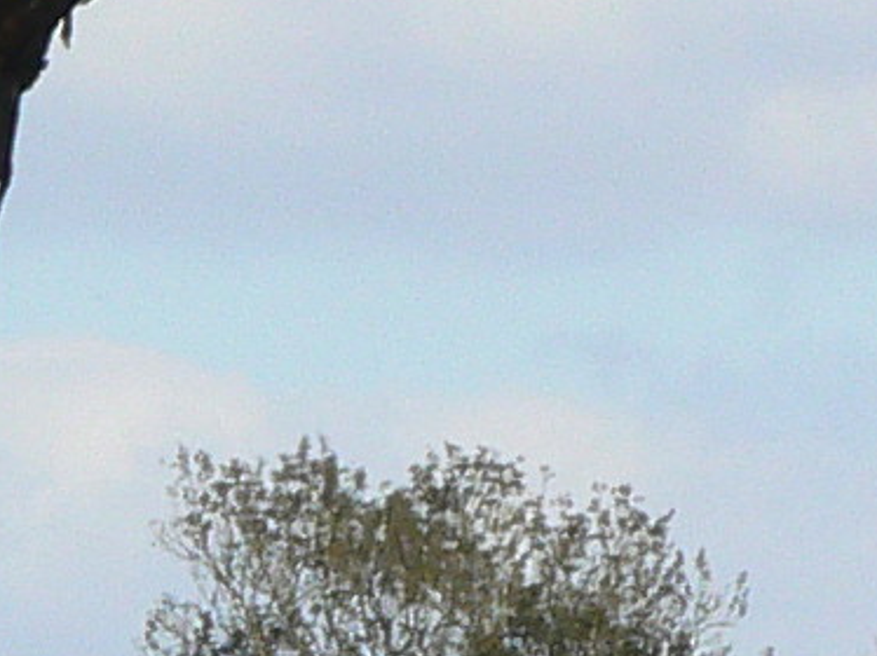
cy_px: -616
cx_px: 424
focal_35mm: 1288
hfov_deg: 1.5
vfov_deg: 1.2
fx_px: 32611
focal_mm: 28.6
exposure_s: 1/400
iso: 80
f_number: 6.3
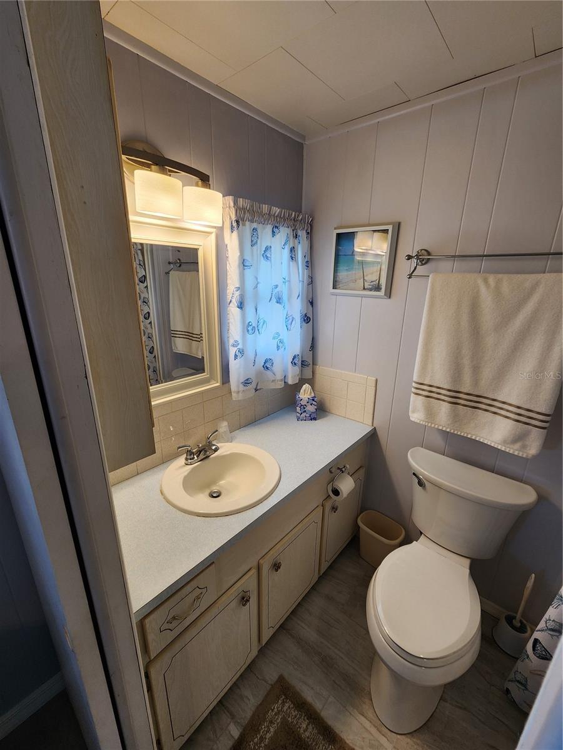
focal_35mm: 13
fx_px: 282
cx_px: 282
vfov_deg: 106.2
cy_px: 375
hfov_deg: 89.9
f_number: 2.2
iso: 80
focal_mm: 2.2
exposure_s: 1/60
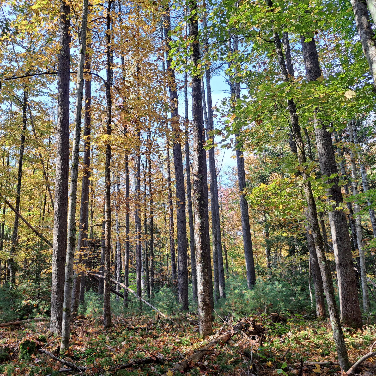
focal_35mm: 29
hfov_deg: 54.6
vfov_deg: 55.6
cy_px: 187
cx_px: 128
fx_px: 356
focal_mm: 5.23
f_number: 1.8
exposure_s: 1/240
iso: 50
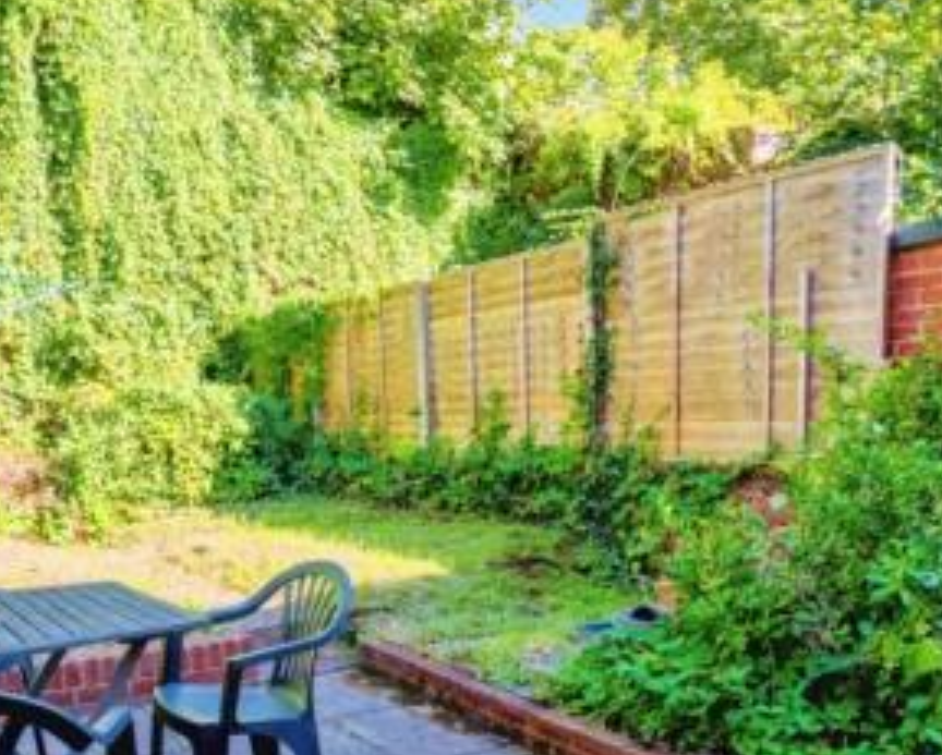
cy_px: 561
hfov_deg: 54.9
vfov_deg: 44.4
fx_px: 893
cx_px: 348
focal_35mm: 32
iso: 320
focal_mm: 10
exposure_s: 1/200
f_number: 8
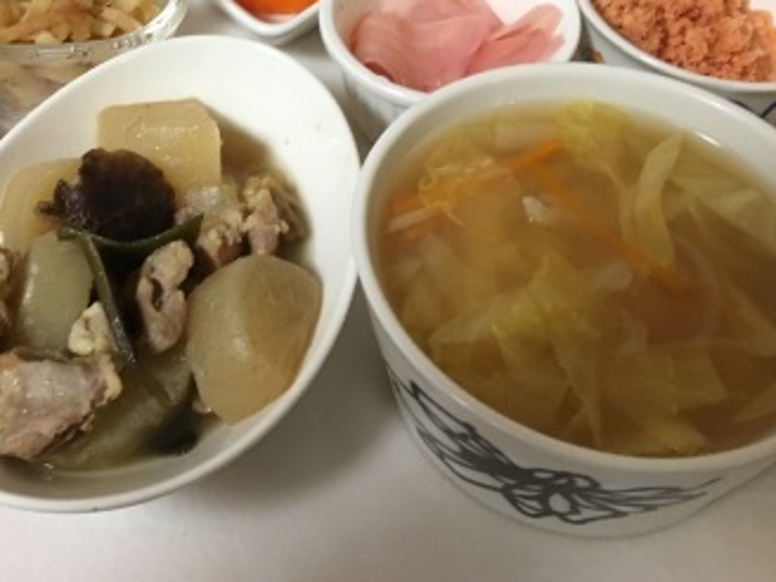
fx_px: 1188
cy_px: 88
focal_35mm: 53
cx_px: 142
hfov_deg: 34.9
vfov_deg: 26.8
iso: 200
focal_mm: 4.15
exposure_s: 1/24
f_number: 2.2
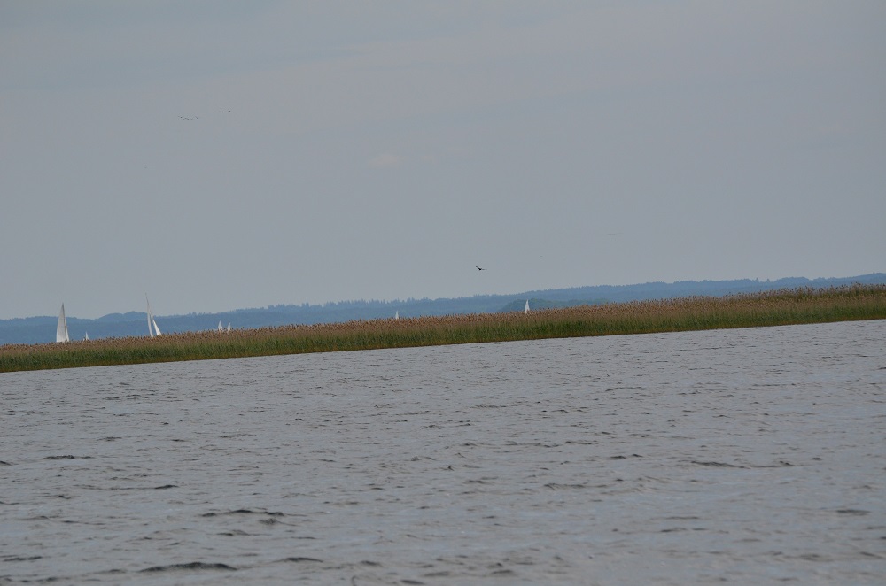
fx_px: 5157
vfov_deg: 6.5
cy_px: 293
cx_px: 443
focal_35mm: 210
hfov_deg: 9.8
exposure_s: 1/8000
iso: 450
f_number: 4.8
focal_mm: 140
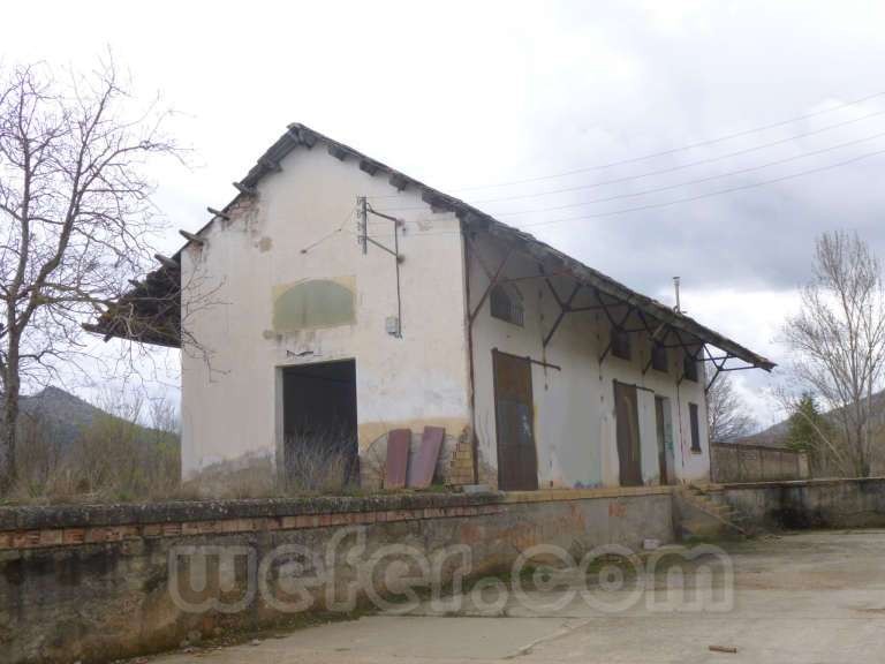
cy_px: 332
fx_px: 1048
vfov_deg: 35.1
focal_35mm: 41
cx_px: 442
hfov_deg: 45.8
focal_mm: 7.4
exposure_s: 1/320
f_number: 3.8
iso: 100
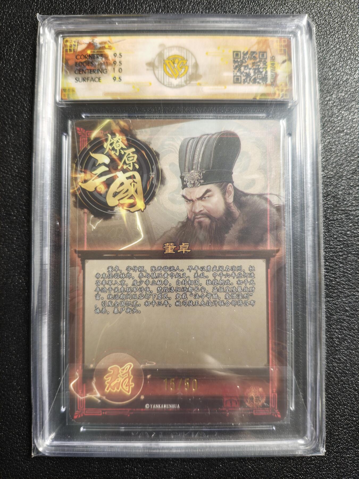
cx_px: 180
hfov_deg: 53.1
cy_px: 240
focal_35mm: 26
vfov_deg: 67.3
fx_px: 360
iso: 640
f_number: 1.5
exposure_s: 1/50
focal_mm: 4.94
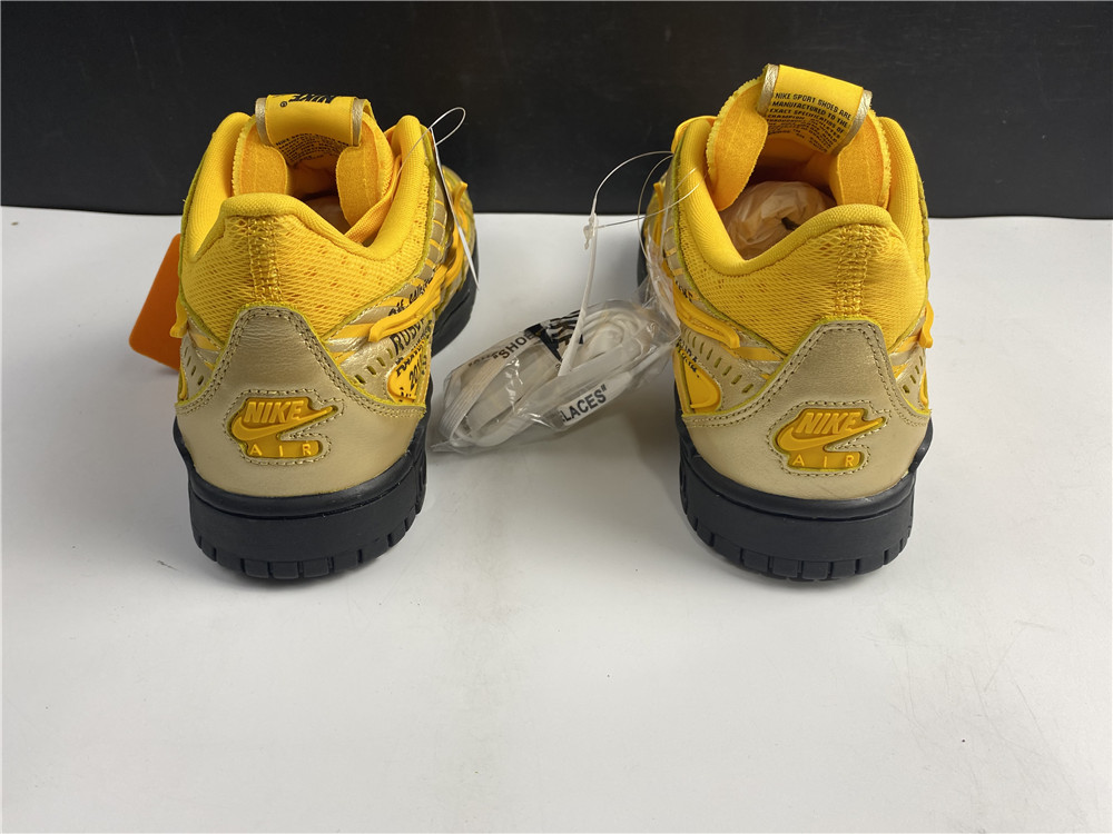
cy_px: 417
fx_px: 836
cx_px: 556
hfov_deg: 67.3
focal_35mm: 26
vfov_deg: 53.1
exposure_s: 1/100
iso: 40
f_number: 1.8
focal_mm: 4.25
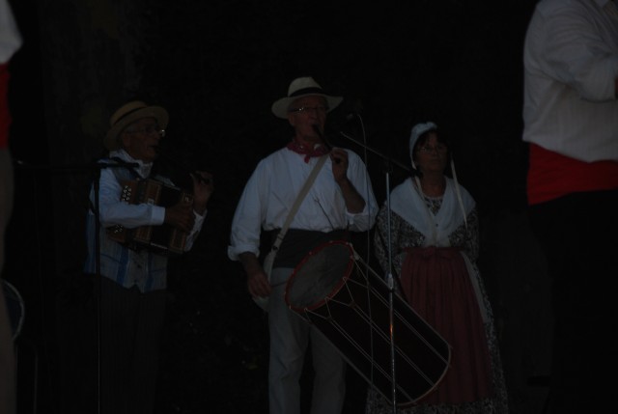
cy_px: 207
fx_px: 4256
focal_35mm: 248
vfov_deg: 5.6
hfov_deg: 8.3
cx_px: 309
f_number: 5.3
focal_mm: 165
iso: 400
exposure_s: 1/60
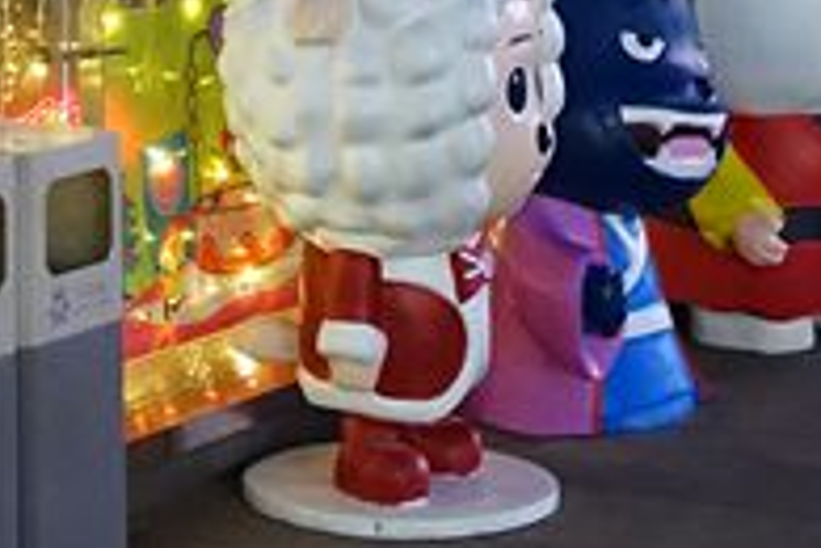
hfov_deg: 15.9
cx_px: -42
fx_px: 2873
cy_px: -655
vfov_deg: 9.9
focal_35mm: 126
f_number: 2.8
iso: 1250
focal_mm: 8.8
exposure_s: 1/20
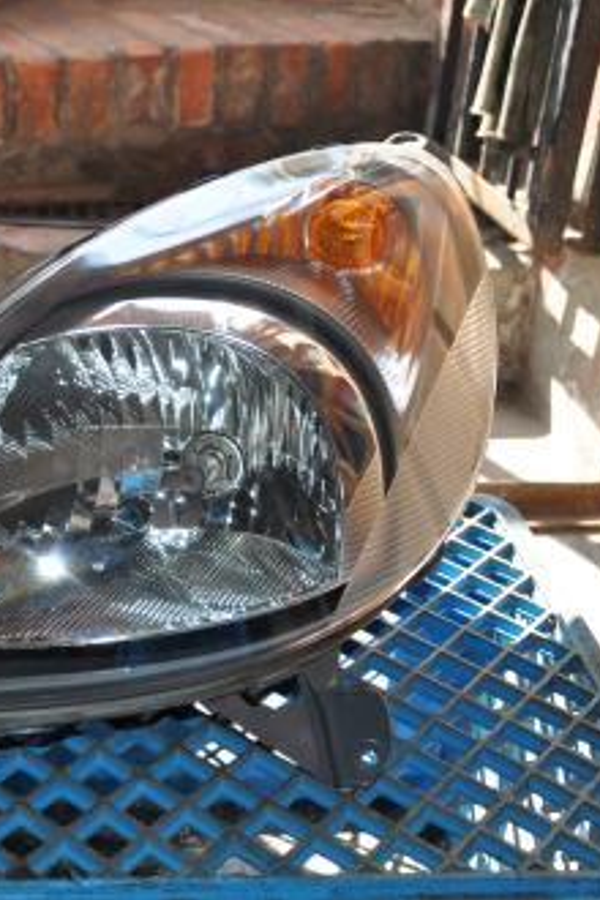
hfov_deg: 23.6
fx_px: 1419
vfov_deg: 35.2
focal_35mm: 57
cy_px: 450
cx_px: 142
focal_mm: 25
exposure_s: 1/200
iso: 220
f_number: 4
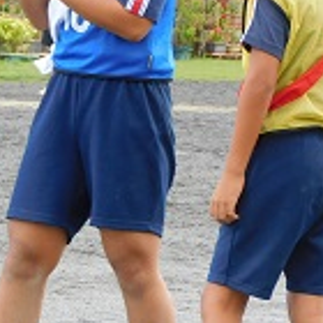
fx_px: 5215
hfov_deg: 3.5
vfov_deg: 3.5
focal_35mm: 494
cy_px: 53
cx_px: -59
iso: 125
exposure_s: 1/100
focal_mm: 30.5
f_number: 5.2
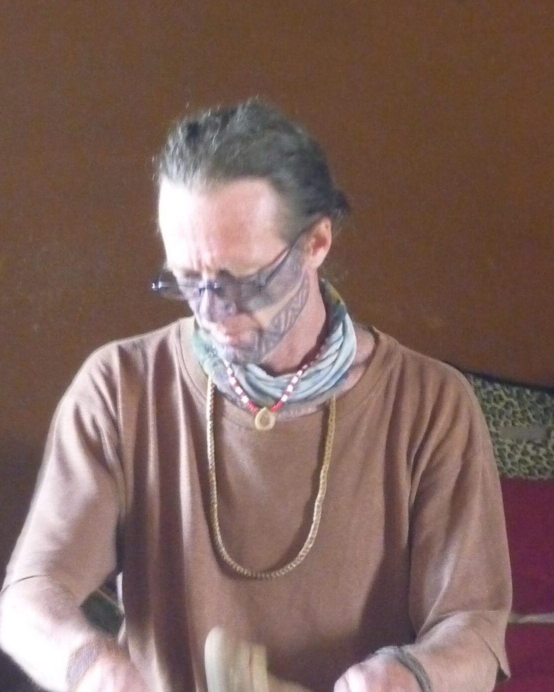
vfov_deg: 7.6
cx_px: 239
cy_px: 535
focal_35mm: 254
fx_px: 5205
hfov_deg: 6.1
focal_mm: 24.1
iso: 800
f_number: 4.8
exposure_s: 1/10
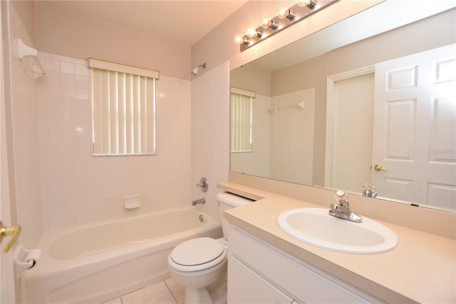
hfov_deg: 100.4
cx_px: 228
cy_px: 152
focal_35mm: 15
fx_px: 190
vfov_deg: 77.3
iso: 200
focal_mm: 10
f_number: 4.5
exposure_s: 1/80
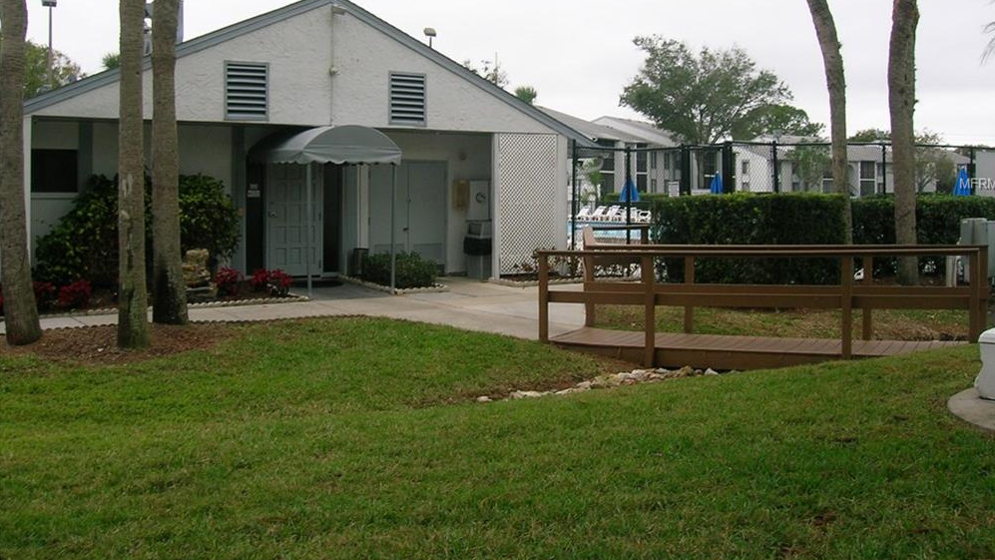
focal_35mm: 38
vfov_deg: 30.9
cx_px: 509
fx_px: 1003
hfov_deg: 52.8
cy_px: 184
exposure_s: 1/97.2
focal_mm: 5.7
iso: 50
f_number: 4.9
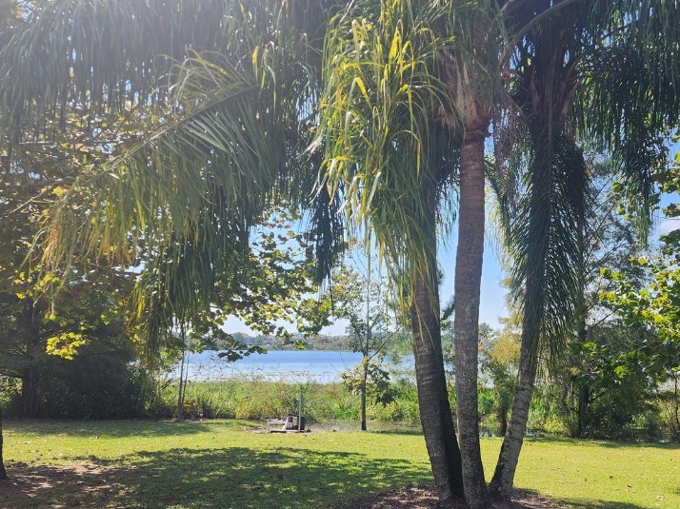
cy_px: 320
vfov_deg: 42.6
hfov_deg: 54.4
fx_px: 648
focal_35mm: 33
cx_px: 446
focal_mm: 6.4
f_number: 1.8
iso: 12
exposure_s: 1/551
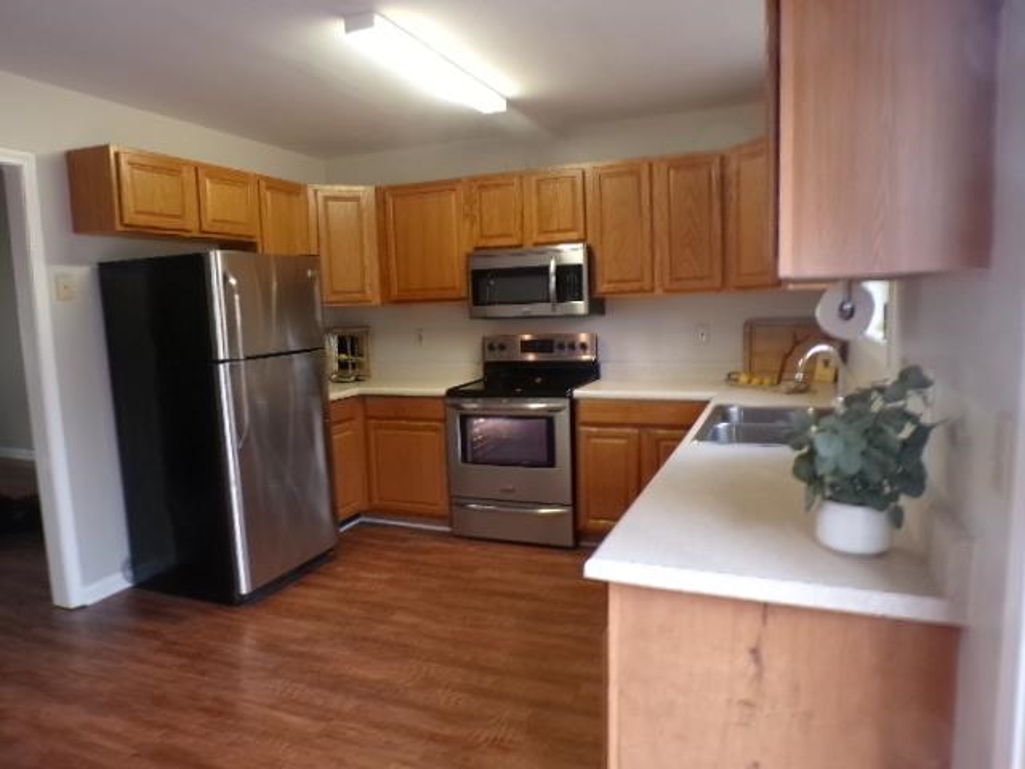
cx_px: 512
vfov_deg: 56.8
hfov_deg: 71.6
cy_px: 384
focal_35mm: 24
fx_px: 711
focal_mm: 4.3
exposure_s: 1/20
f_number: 3
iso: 200
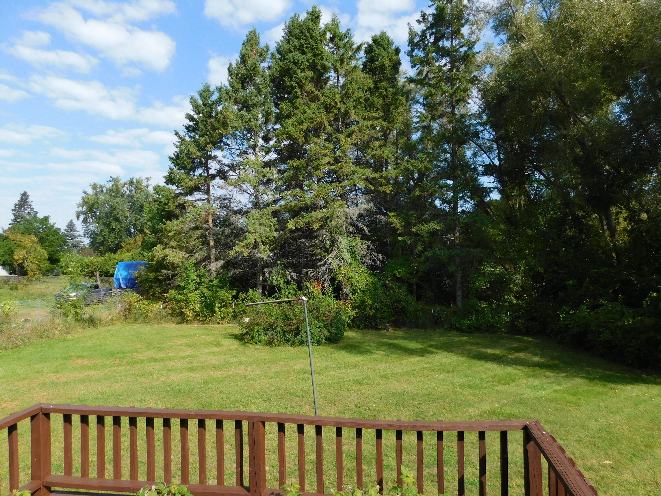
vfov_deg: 58.9
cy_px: 248
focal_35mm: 23
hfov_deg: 73.9
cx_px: 330
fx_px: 439
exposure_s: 1/1000
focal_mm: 4
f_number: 3
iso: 125
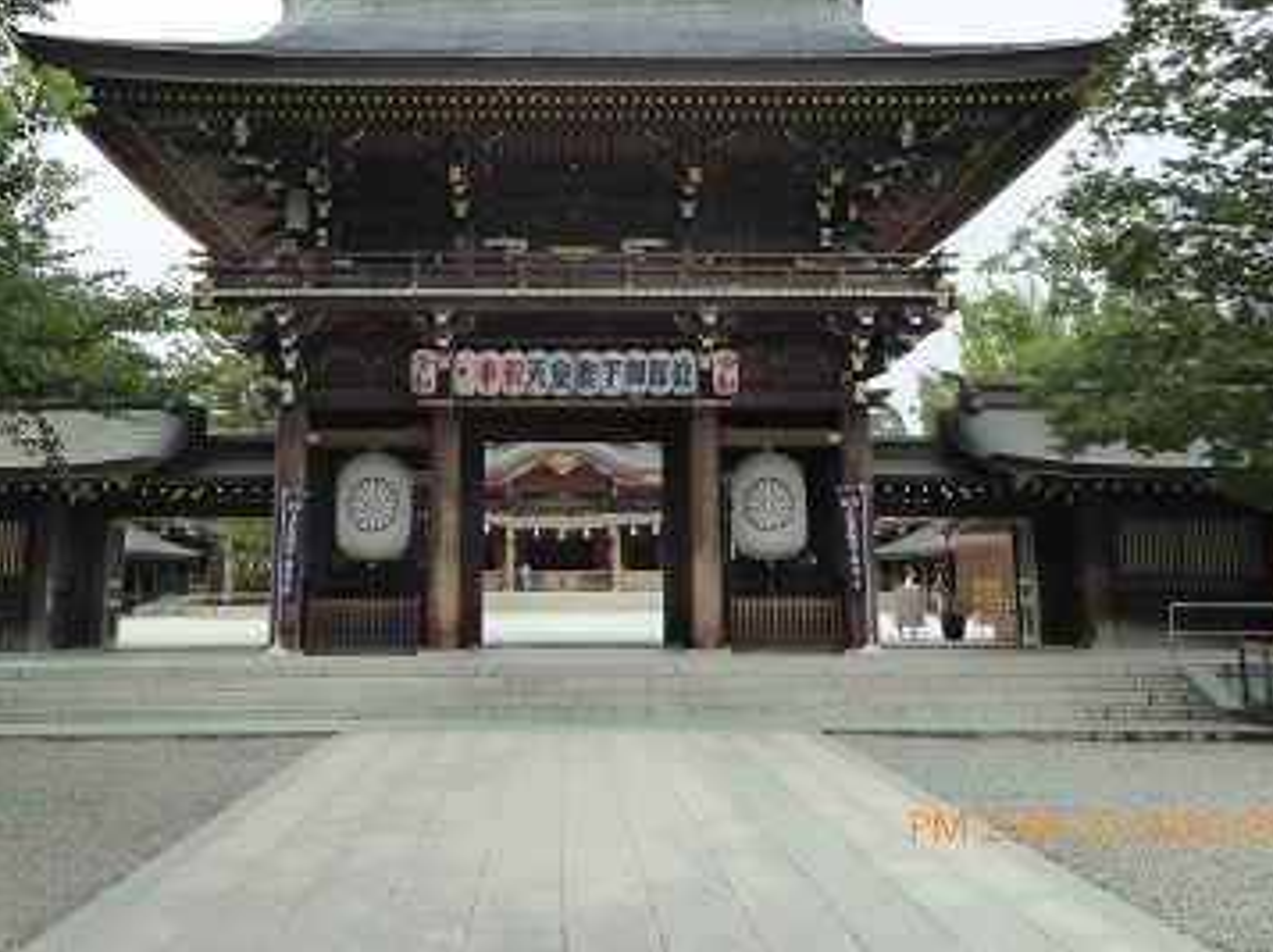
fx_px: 1359
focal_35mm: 37
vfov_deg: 38.1
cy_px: 303
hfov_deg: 50.1
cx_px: 576
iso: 200
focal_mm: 4.7
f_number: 3.4
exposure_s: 1/500
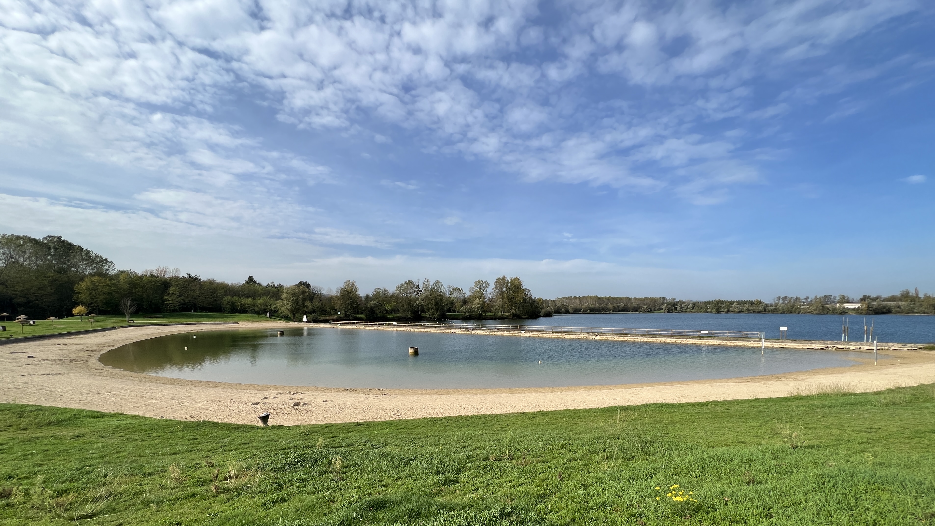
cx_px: 471
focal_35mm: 15
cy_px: 336
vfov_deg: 69.2
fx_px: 372
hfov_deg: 103.0
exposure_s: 1/1672
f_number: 1.8
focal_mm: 1.57
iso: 32
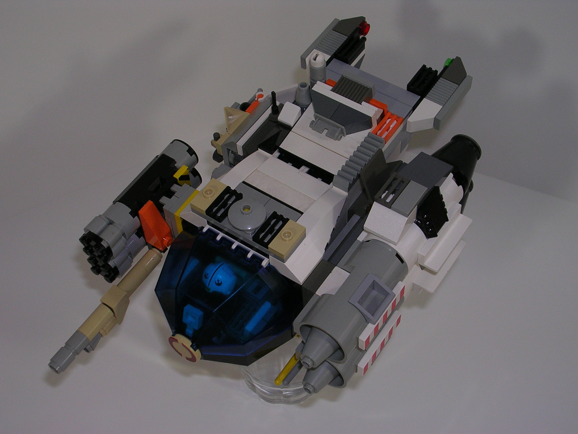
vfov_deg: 26.1
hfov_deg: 34.3
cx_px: 289
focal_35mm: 56
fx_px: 935
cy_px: 217
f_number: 3.3
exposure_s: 1/60.1
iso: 50
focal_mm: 8.5
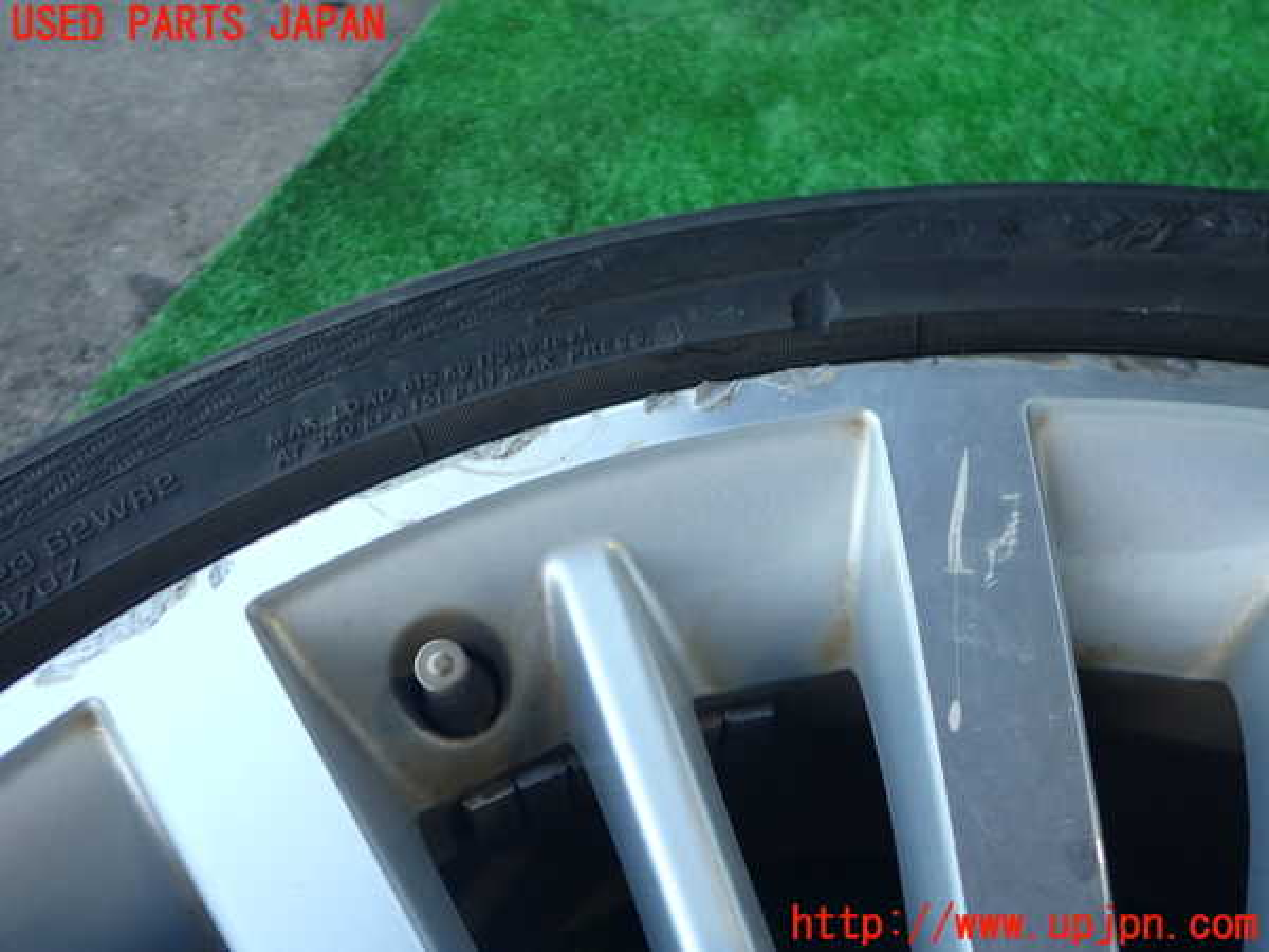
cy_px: 476
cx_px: 634
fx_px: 1100
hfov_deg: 60.0
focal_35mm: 30
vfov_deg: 46.8
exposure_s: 1/100
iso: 200
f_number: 2.3
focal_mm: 5.4
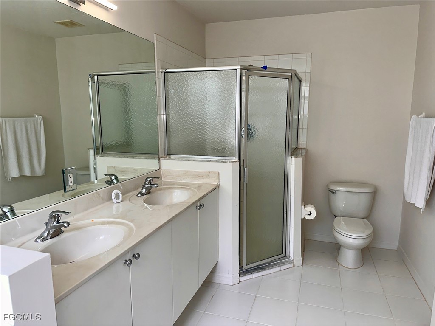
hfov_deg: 71.6
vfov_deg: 56.8
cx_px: 218
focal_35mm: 24
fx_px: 302
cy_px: 163
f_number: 1.78
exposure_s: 1/313
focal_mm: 6.86
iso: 64
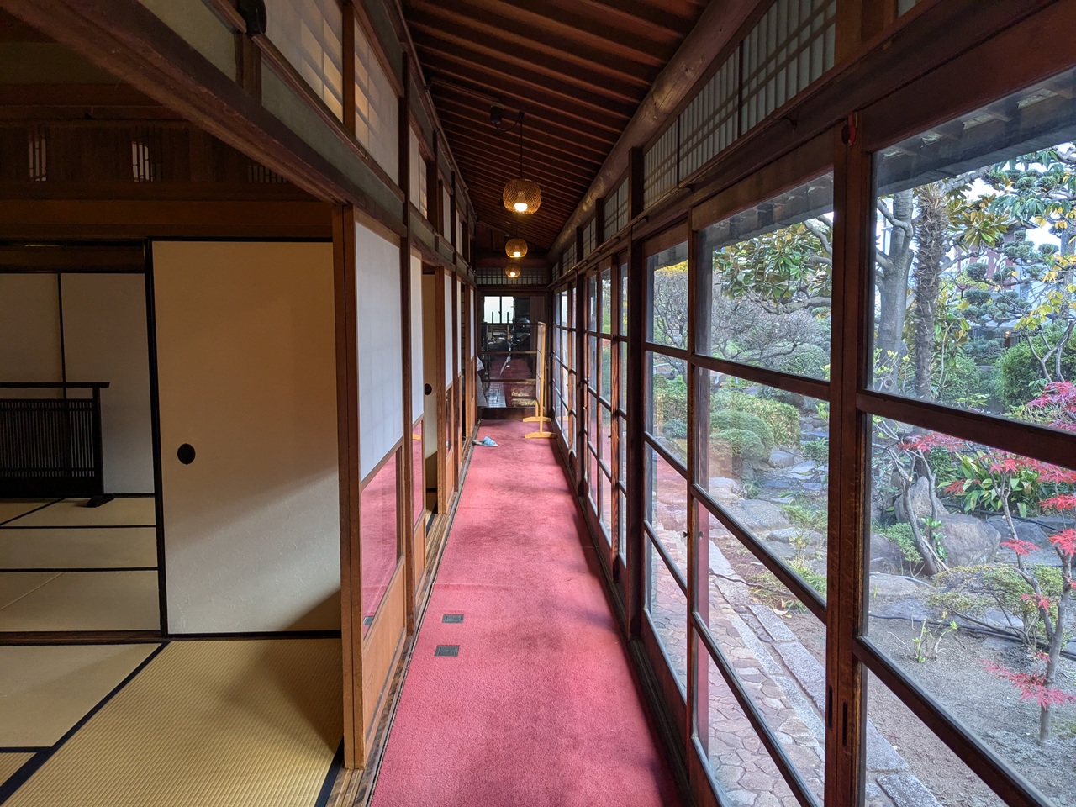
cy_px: 404
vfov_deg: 51.4
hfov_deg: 65.3
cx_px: 538
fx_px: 839
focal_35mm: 27
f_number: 1.73
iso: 82
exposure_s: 1/120
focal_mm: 4.38
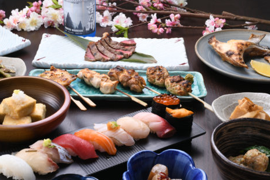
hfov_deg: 35.0
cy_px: 99
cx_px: 119
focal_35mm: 57
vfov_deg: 23.8
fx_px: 427
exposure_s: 1/15
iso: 100
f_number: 16
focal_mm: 50
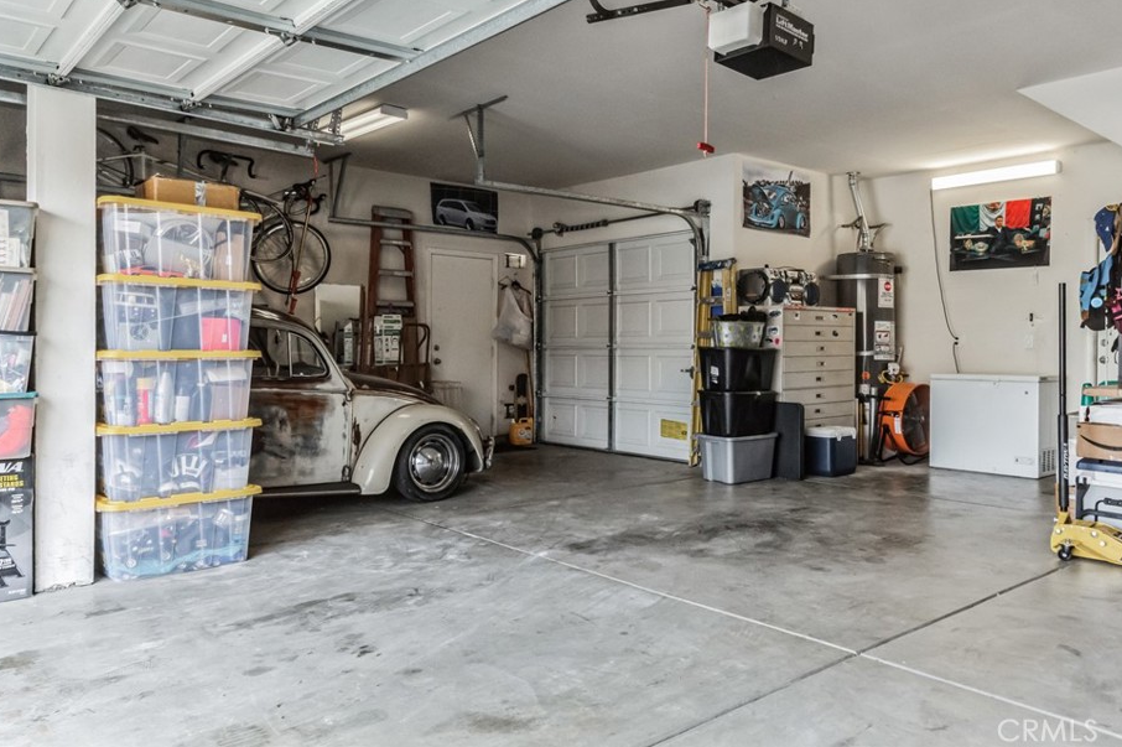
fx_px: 810
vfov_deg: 49.4
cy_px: 326
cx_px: 618
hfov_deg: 69.2
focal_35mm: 26
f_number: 8
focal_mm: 23
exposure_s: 1/320
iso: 1600
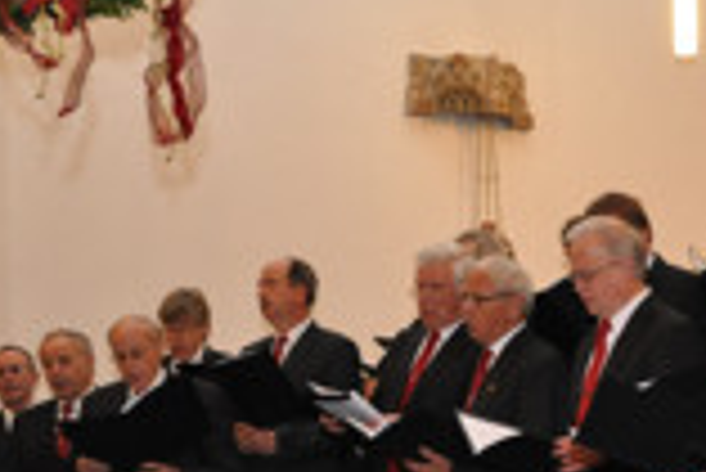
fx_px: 1649
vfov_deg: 16.0
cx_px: 562
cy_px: 445
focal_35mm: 84
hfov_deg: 23.8
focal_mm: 22
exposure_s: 1/60
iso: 800
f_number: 4
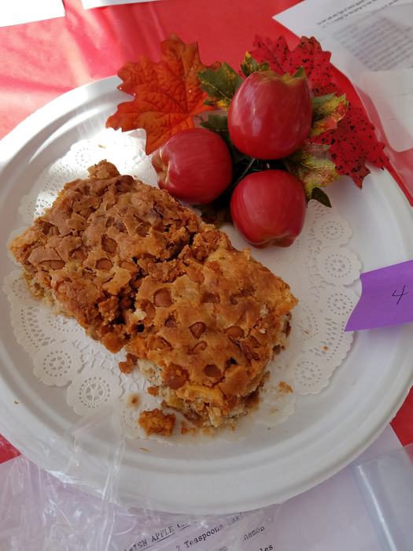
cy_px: 276
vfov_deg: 67.3
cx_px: 206
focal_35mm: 26
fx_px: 414
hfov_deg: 53.1
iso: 40
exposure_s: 1/920
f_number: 1.7
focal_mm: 4.2
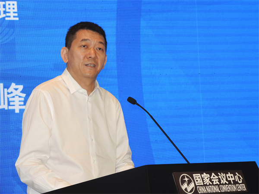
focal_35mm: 105
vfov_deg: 14.1
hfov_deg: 18.7
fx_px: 785
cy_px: 97
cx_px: 130
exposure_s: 1/100
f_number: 3.5
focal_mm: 22.1
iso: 360
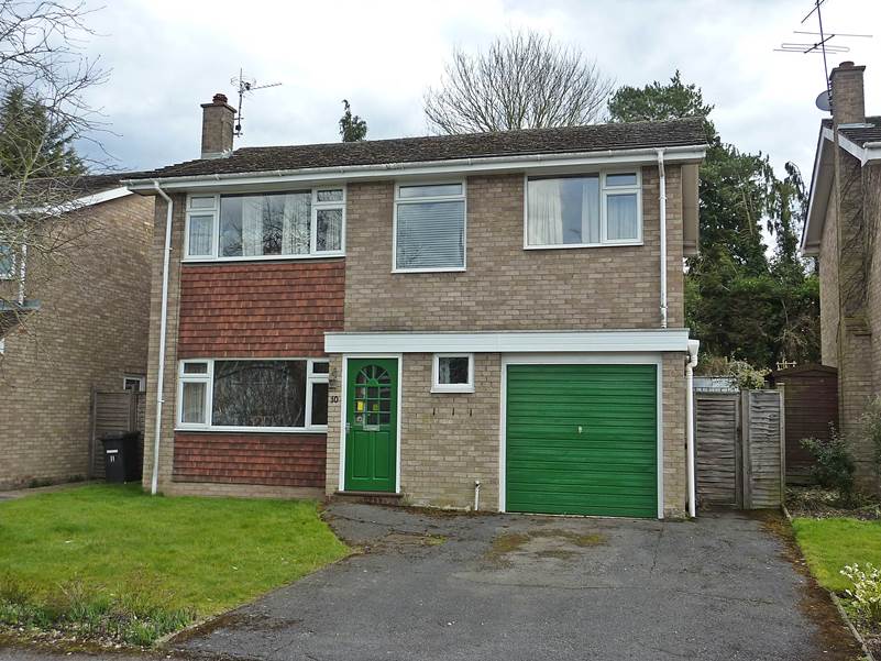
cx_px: 440
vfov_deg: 40.7
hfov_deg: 52.6
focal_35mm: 35
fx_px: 891
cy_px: 330
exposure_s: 1/250
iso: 125
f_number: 4
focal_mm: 5.7
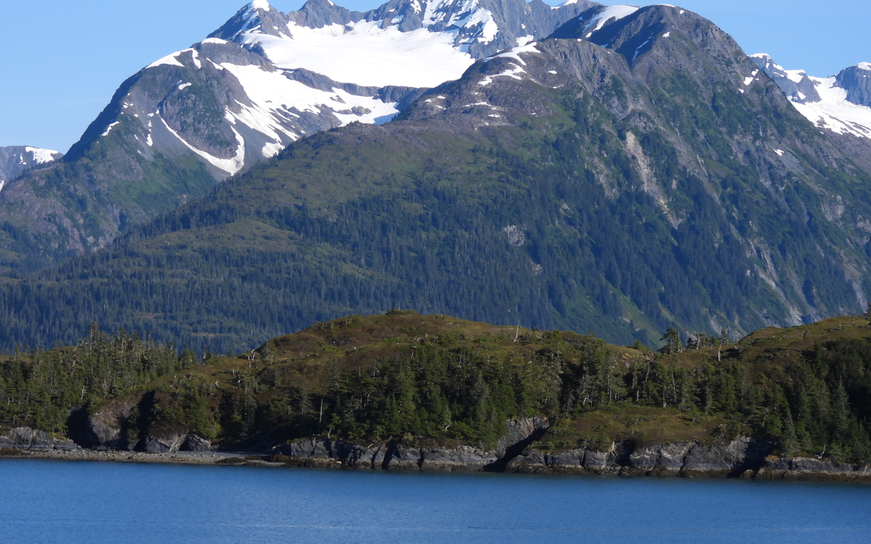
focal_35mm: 144
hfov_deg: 14.5
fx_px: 3418
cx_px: 436
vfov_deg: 9.1
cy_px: 231
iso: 100
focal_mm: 24.1
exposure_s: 1/800
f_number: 4
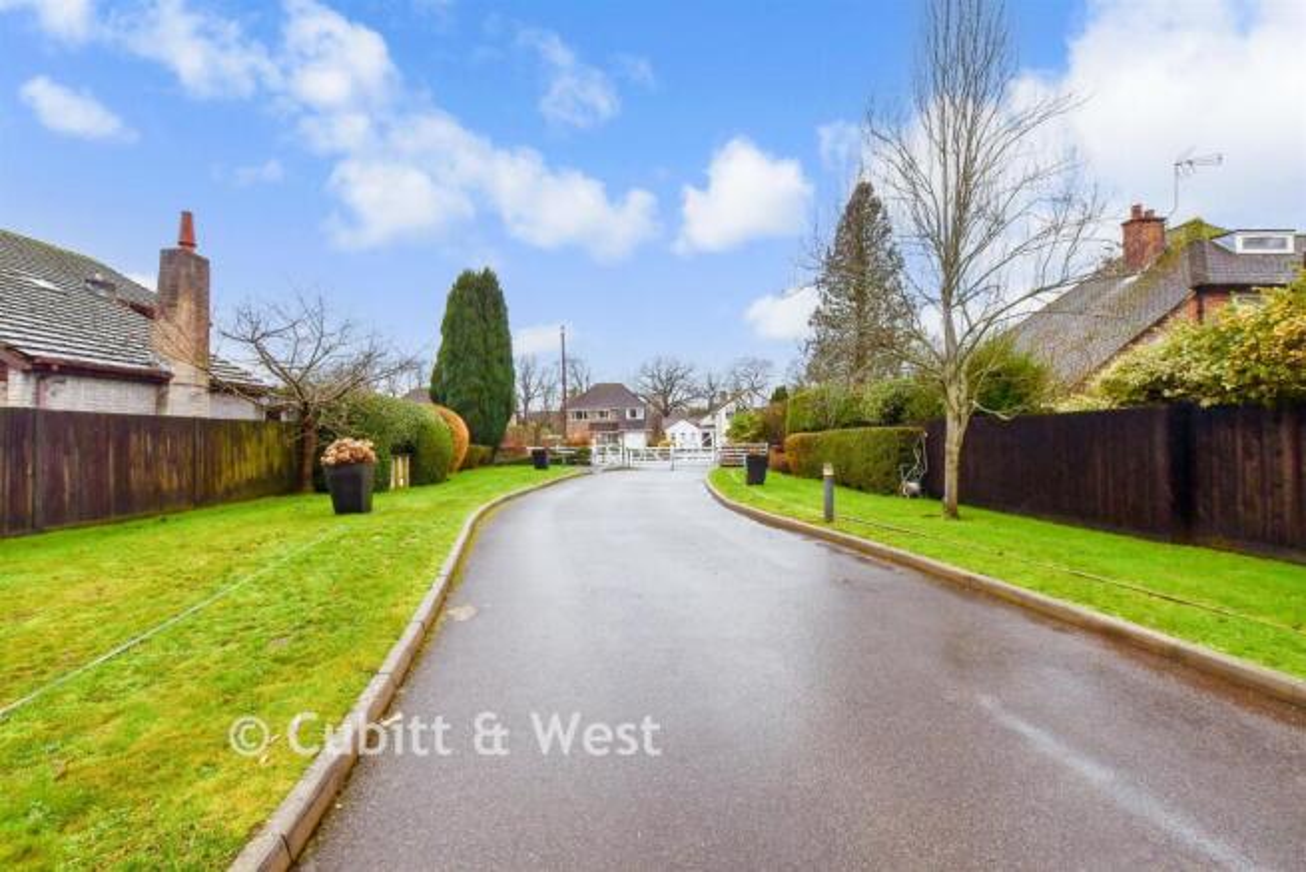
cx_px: 653
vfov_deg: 77.4
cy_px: 436
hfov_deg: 100.4
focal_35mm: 15
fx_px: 544
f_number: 8
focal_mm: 10
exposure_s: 1/250
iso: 400
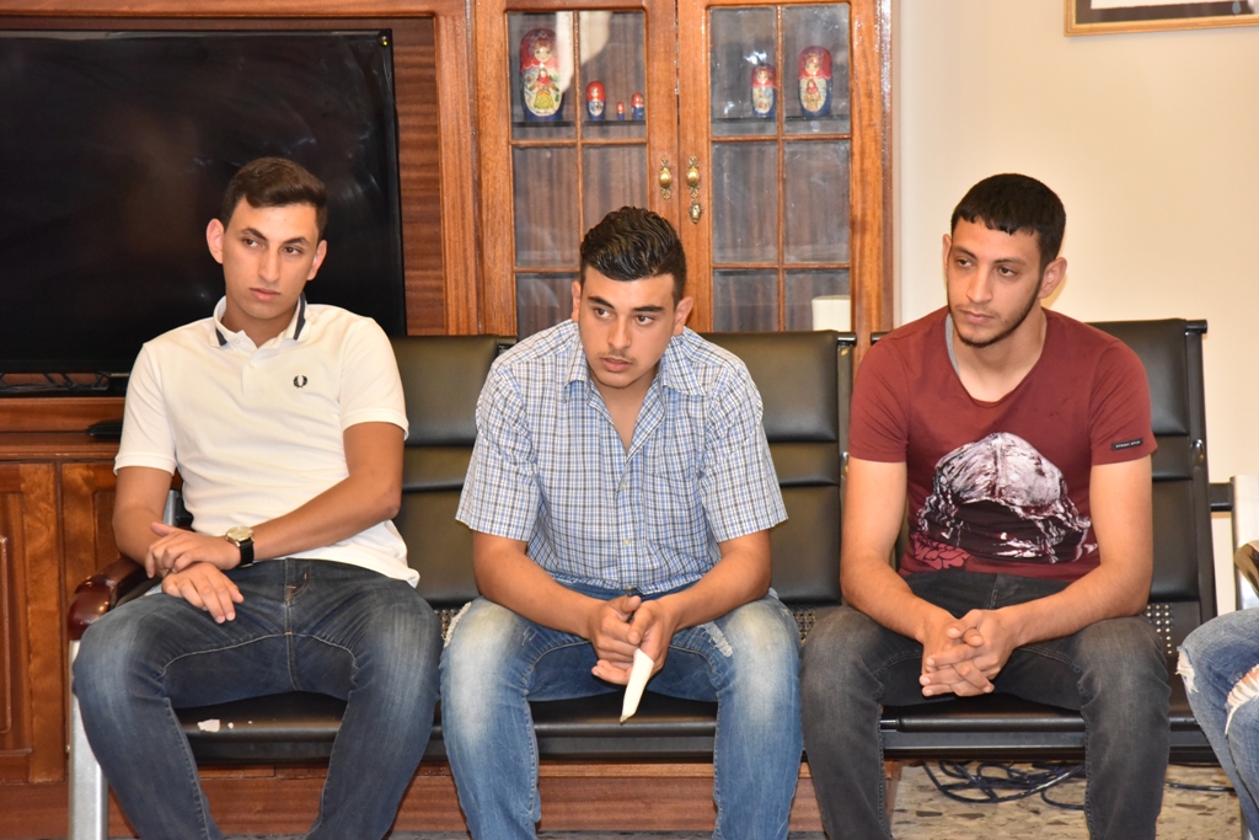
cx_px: 630
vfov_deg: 13.0
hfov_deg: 19.5
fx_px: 3672
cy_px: 420
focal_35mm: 105
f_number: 7.1
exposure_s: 1/160
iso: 3200
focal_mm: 105
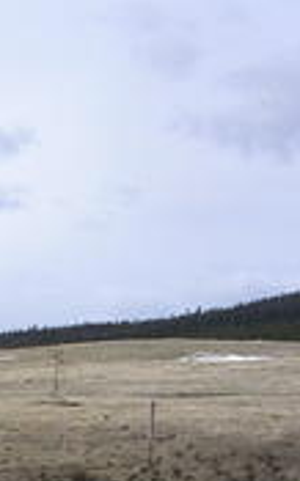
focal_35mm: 138
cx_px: -278
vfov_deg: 14.9
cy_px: 481
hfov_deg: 9.0
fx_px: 1810
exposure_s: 1/268
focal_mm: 5.8
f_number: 5.6
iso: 50
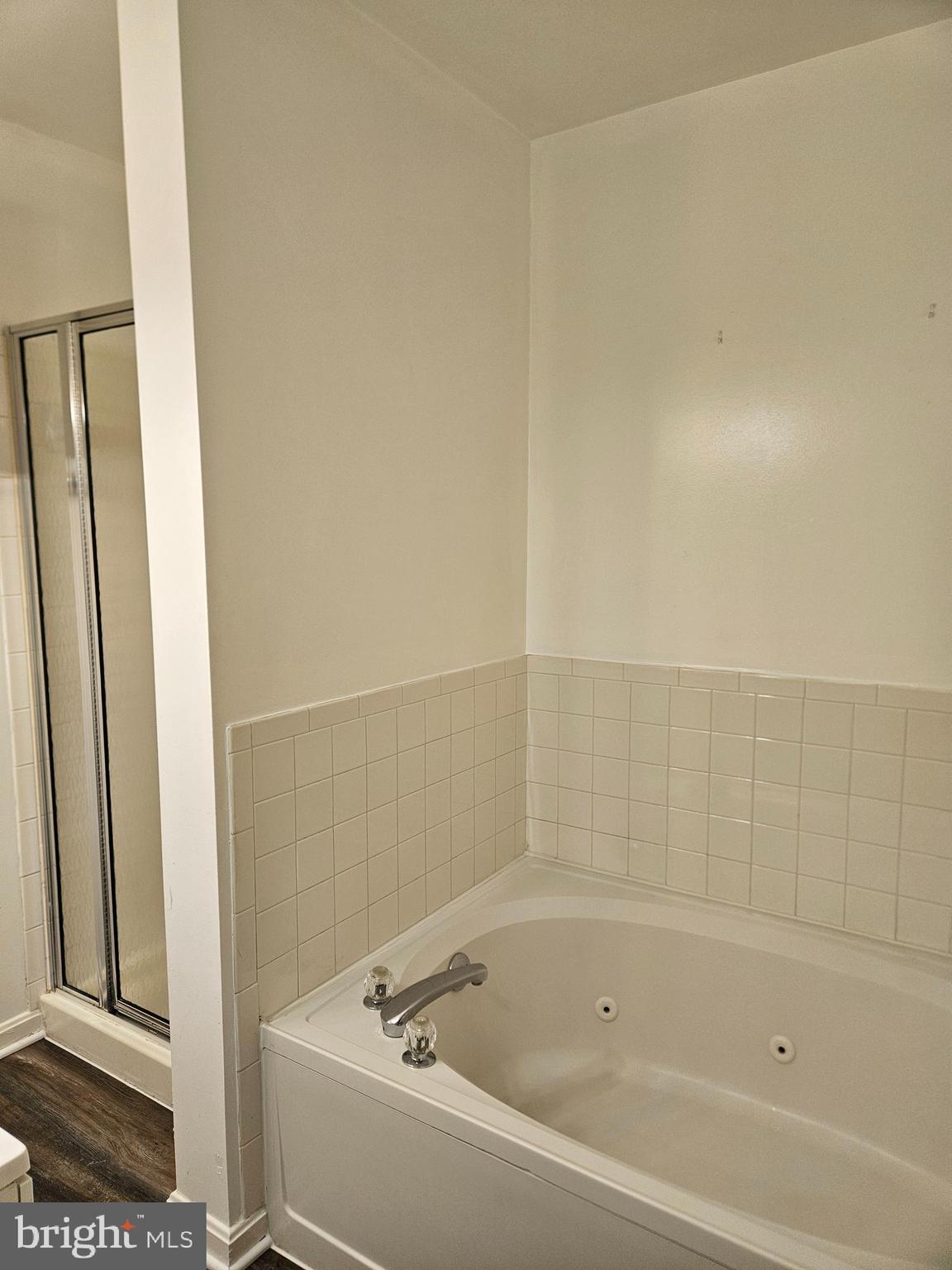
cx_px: 476
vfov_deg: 73.9
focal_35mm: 23
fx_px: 843
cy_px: 635
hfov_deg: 58.9
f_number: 1.8
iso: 80
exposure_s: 1/120
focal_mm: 5.4
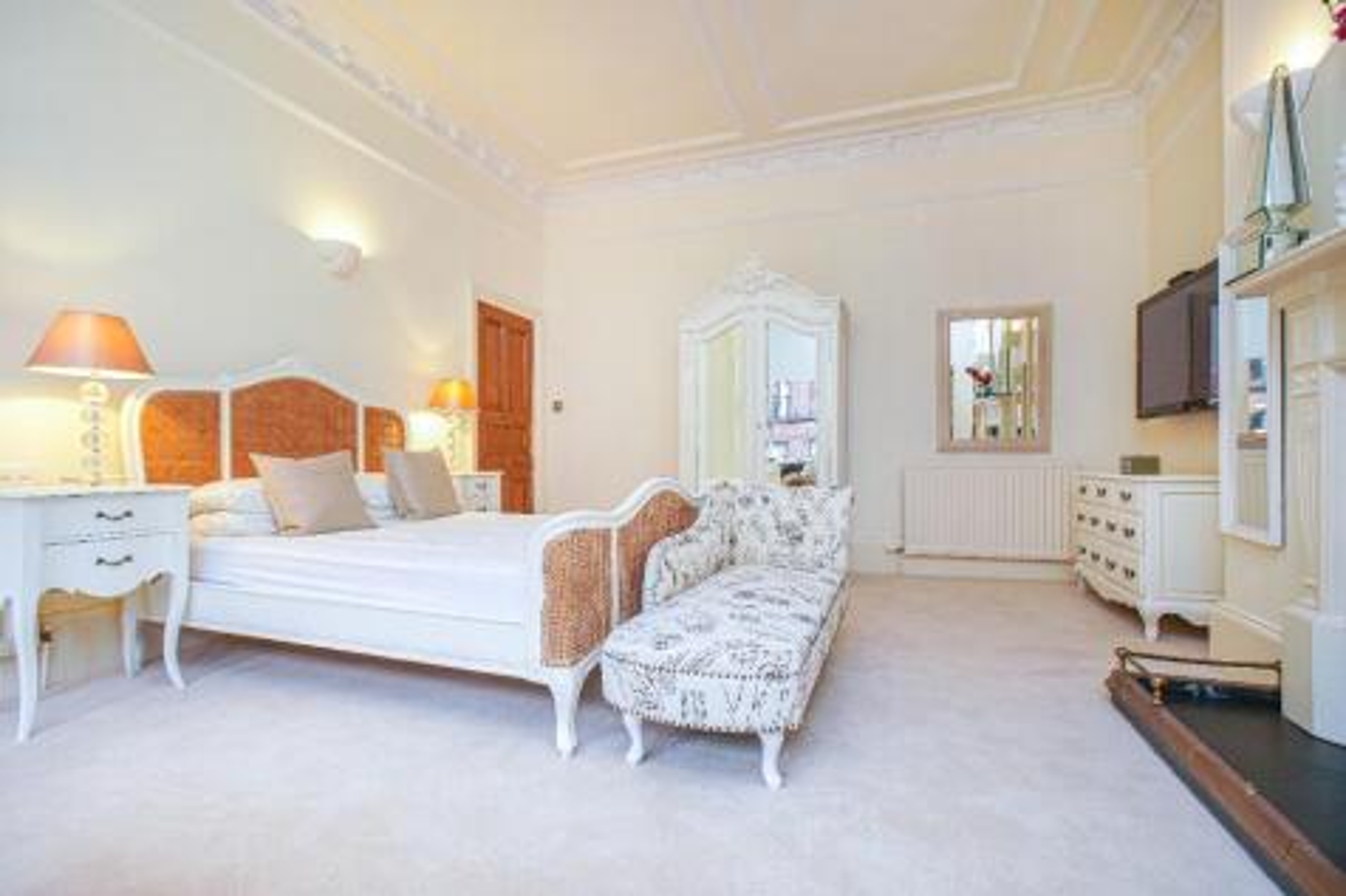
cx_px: 673
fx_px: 598
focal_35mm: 16
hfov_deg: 96.8
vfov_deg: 73.7
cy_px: 448
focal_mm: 16
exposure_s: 1/80
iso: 1600
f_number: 5.6
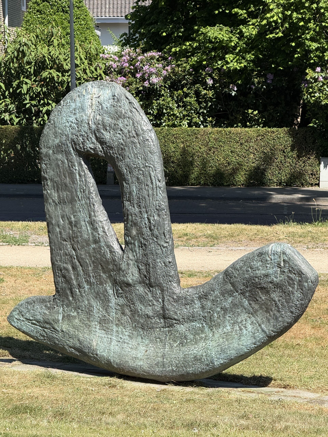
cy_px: 218
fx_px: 1516
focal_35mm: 120
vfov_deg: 16.4
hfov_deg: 12.3
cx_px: 164
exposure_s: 1/1080
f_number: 2.8
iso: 64
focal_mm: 15.66
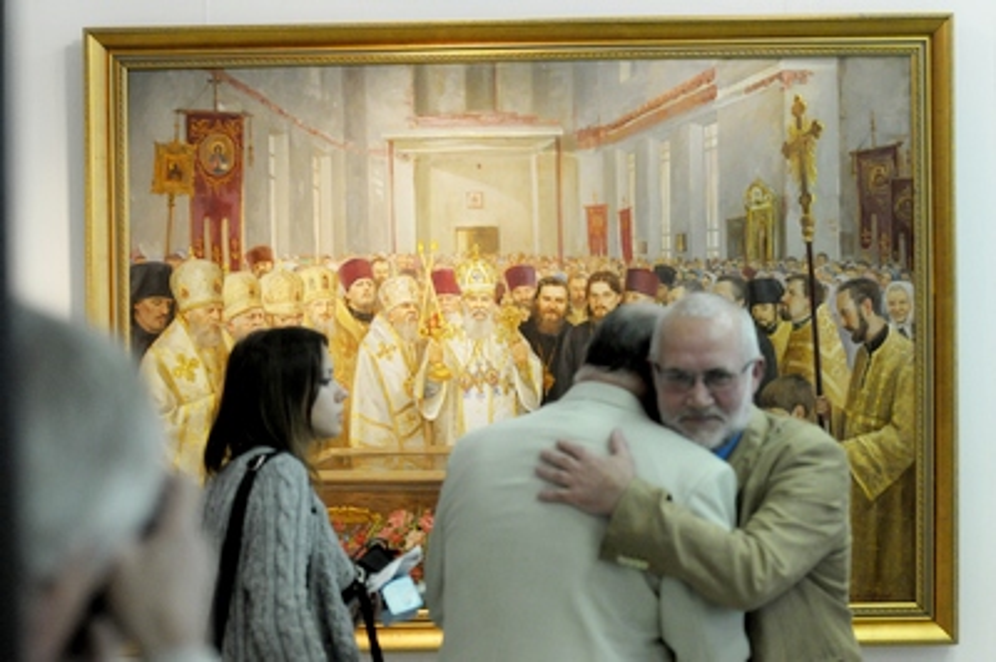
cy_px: 331
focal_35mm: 105
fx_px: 2903
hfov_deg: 19.5
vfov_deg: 13.0
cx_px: 498
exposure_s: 1/320
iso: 1600
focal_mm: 70
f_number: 2.8
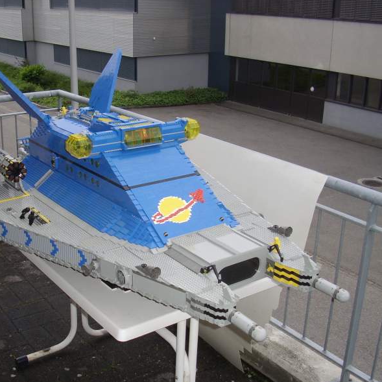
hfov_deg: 45.5
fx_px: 449
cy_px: 192
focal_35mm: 36
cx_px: 133
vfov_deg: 46.0
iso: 71
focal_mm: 5.8
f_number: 4.1
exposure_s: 1/385
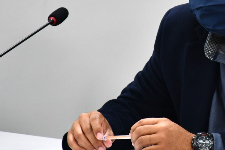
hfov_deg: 4.2
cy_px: 37
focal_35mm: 495
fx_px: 3094
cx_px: 219
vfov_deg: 2.8
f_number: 5.6
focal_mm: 140
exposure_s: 1/160
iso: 1000
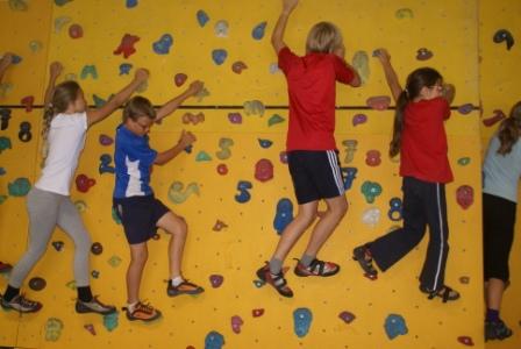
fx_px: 478
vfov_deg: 40.1
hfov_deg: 57.2
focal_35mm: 33
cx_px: 260
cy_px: 174
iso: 400
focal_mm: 22
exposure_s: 1/60
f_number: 5.6
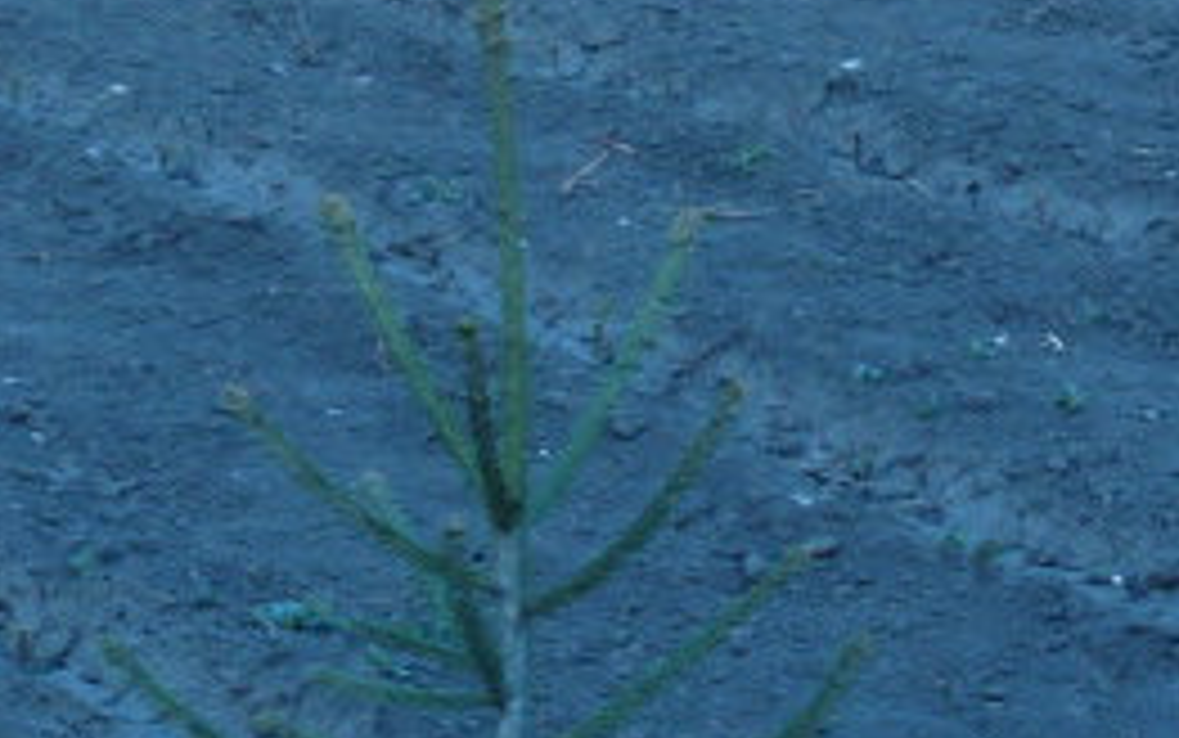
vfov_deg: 7.1
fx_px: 5915
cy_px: -288
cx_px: 1076
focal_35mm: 184
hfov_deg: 11.3
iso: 100
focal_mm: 7.1
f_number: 4
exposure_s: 1/100
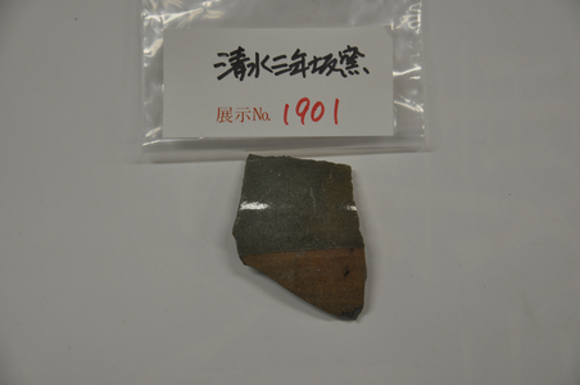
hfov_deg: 19.5
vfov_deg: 13.0
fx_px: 1689
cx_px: 290
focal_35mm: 105
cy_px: 192
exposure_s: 1/200
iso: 800
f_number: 5.3
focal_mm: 70
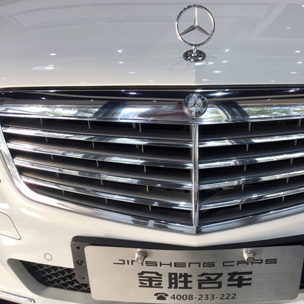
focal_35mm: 35
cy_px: 152
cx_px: 193
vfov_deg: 47.2
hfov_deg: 46.7
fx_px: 348
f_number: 2.2
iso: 32
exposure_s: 1/156
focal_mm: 4.15
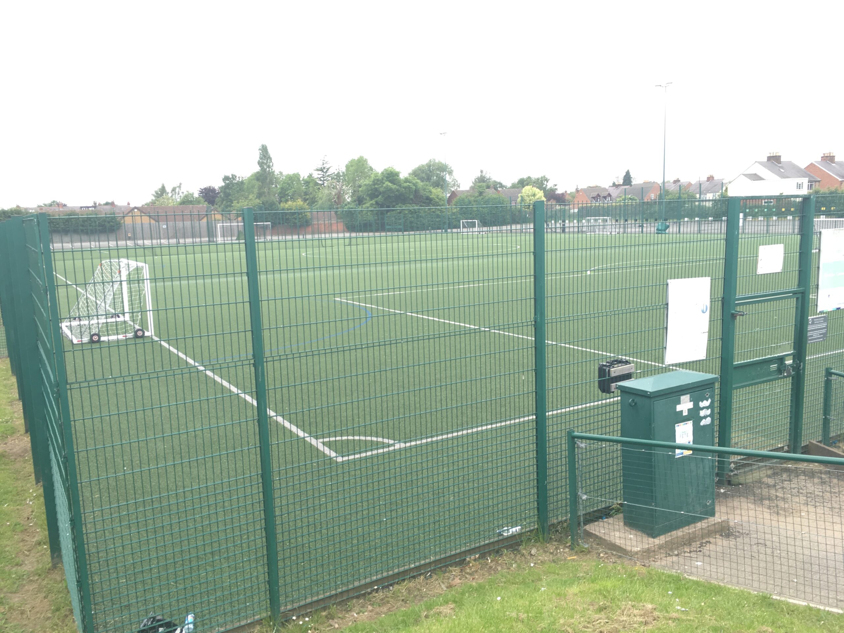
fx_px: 707
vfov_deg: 48.2
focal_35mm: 29
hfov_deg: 61.7
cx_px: 422
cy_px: 316
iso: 25
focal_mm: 4.15
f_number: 2.2
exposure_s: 1/156
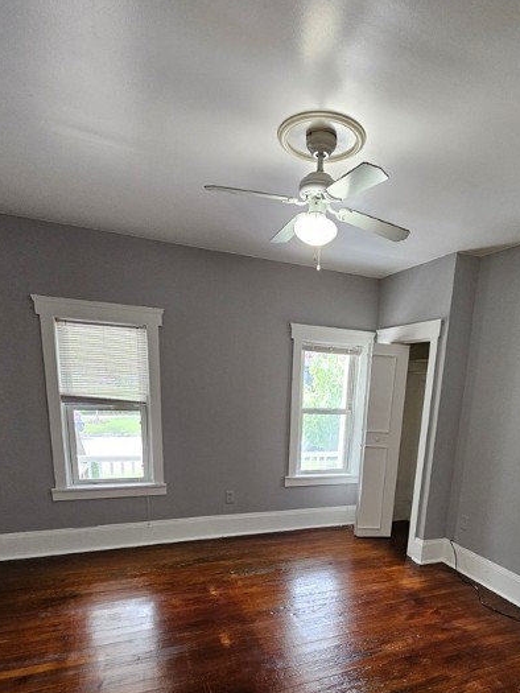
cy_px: 482
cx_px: 313
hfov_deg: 68.0
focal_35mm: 19
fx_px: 380
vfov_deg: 80.7
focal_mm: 2.2
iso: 400
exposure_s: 1/40
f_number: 2.2
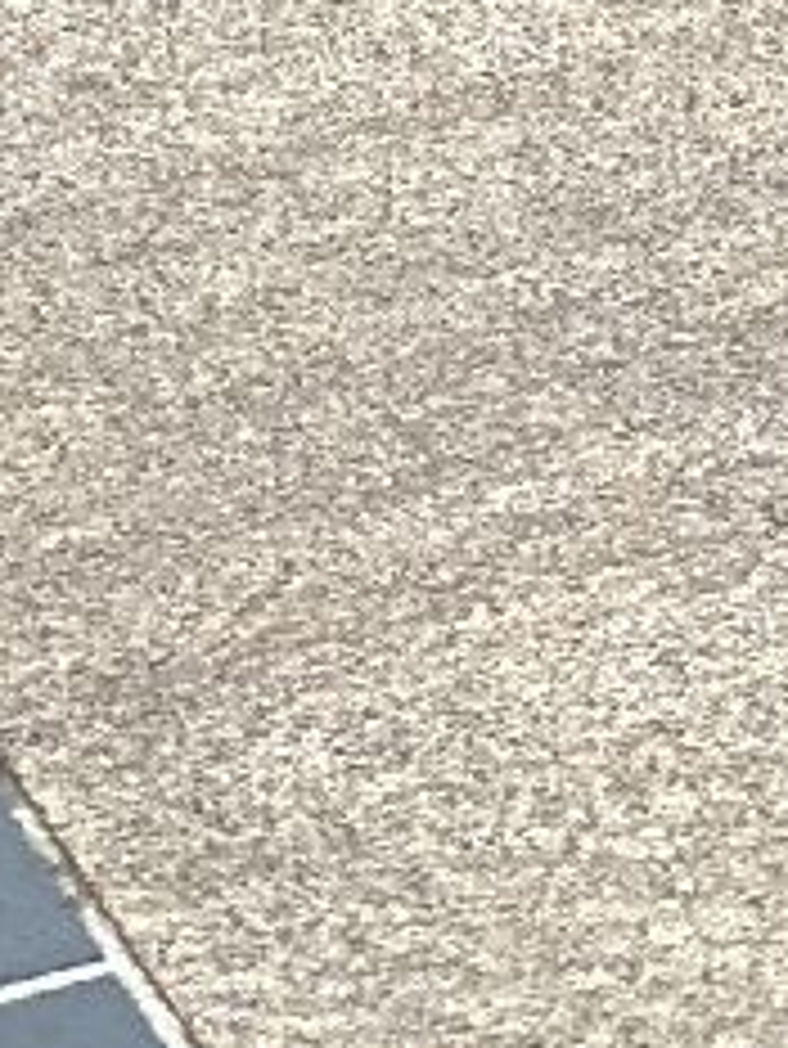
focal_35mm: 360
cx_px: 473
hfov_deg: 4.1
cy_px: -2238
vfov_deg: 5.2
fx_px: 10917
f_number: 2.4
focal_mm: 6
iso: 16
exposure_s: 1/132
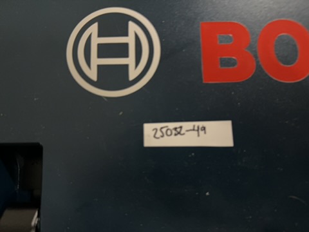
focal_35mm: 24
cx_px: 154
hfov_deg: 71.6
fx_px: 214
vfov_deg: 56.8
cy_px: 116
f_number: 1.78
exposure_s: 1/24
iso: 1000
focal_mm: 6.76
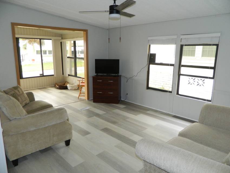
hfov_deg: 69.4
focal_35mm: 25
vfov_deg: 54.9
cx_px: 115
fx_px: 166
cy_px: 86
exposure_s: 1/30
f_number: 3.1
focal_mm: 4.5
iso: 200
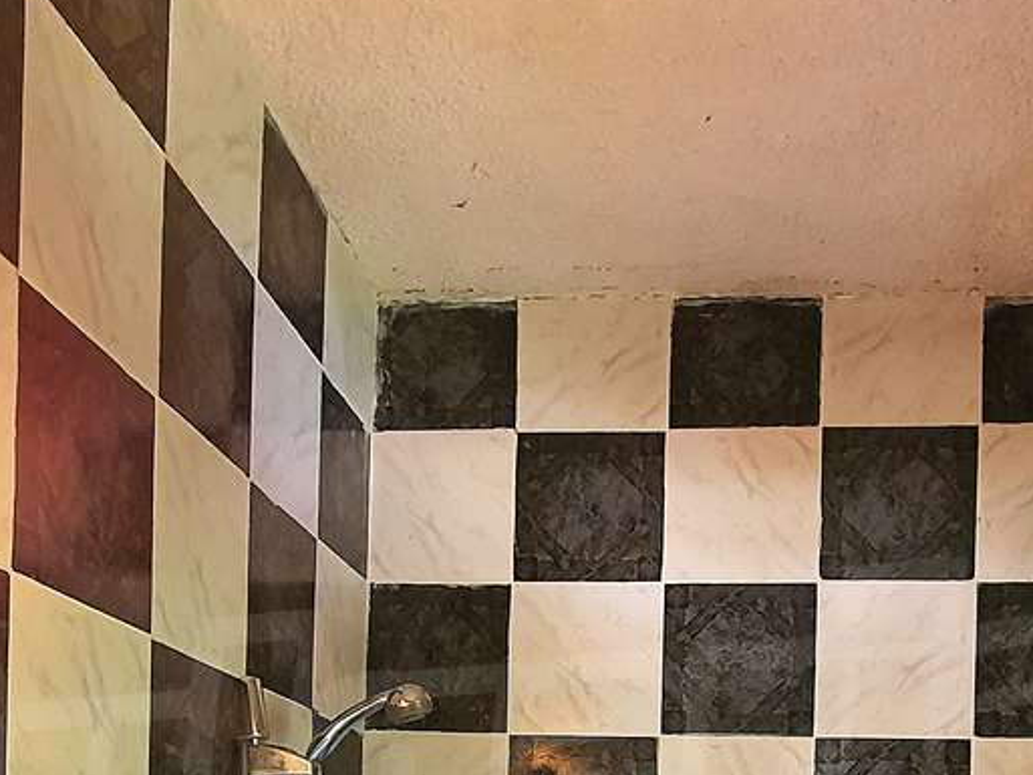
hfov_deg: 48.4
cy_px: 893
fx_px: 1134
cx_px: 662
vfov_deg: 32.3
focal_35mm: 38
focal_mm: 1.8
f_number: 2.2
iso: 400
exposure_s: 1/33
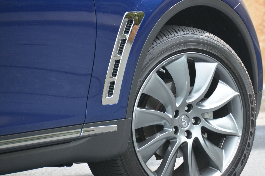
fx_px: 2732
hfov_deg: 5.6
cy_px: 103
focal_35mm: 372
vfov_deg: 3.7
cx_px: 163
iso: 800
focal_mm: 200
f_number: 5.6
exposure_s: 1/640
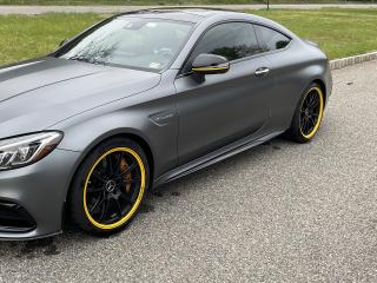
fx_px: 447
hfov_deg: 45.4
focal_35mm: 41
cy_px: 132
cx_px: 145
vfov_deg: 35.1
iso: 64
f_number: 1.6
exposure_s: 1/121
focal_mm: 4.2
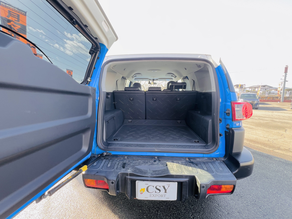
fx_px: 110
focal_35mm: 13
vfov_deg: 89.9
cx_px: 146
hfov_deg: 106.2
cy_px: 110
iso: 40
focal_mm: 1.57
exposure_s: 1/99
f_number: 1.8
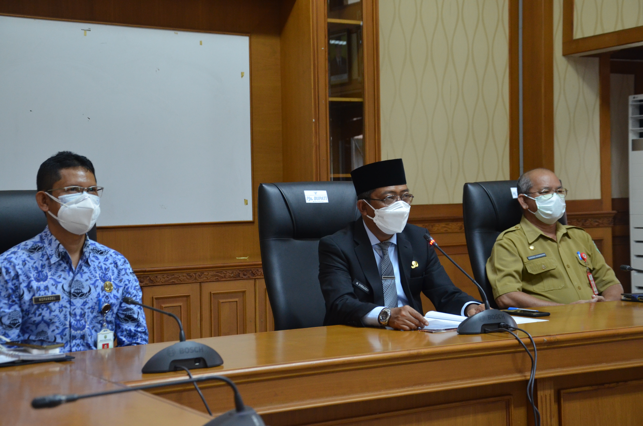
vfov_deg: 22.5
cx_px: 322
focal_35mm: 60
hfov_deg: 33.5
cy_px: 213
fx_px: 1069
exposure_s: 1/30
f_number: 4.5
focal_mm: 40
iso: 1400
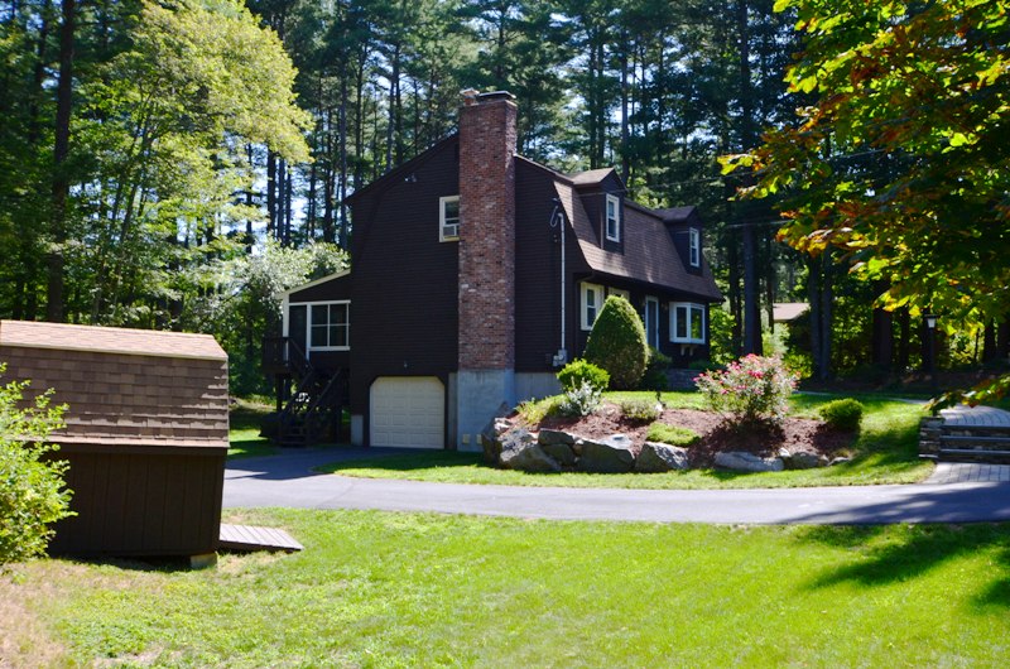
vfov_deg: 36.7
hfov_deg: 53.2
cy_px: 334
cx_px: 505
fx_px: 1008
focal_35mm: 36
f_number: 10
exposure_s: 1/200
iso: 400
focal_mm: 24
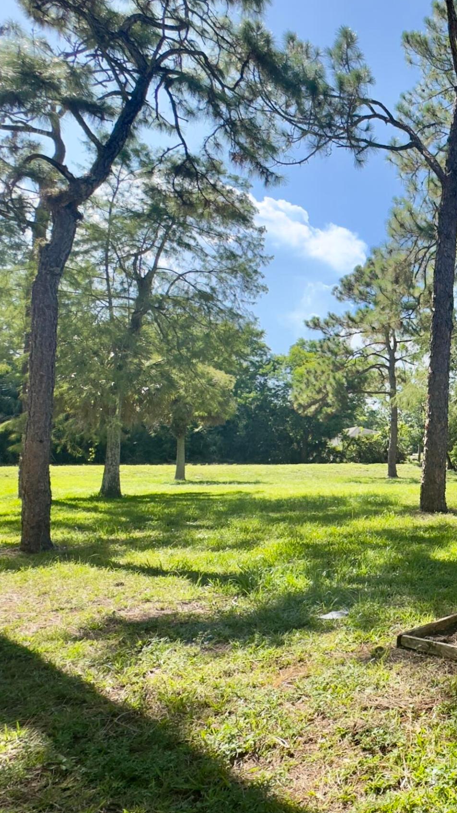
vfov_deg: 71.8
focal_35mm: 26
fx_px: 560
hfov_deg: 32.3
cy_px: 431
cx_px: 608
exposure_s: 1/399
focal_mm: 2.22
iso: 40
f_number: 2.2
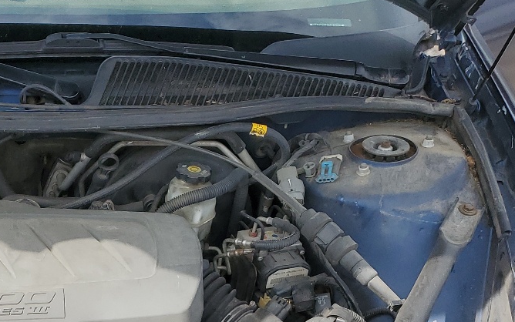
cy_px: 459
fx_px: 927
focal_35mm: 66
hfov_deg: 29.3
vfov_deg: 18.0
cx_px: 15
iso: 50
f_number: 1.5
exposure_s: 1/1667
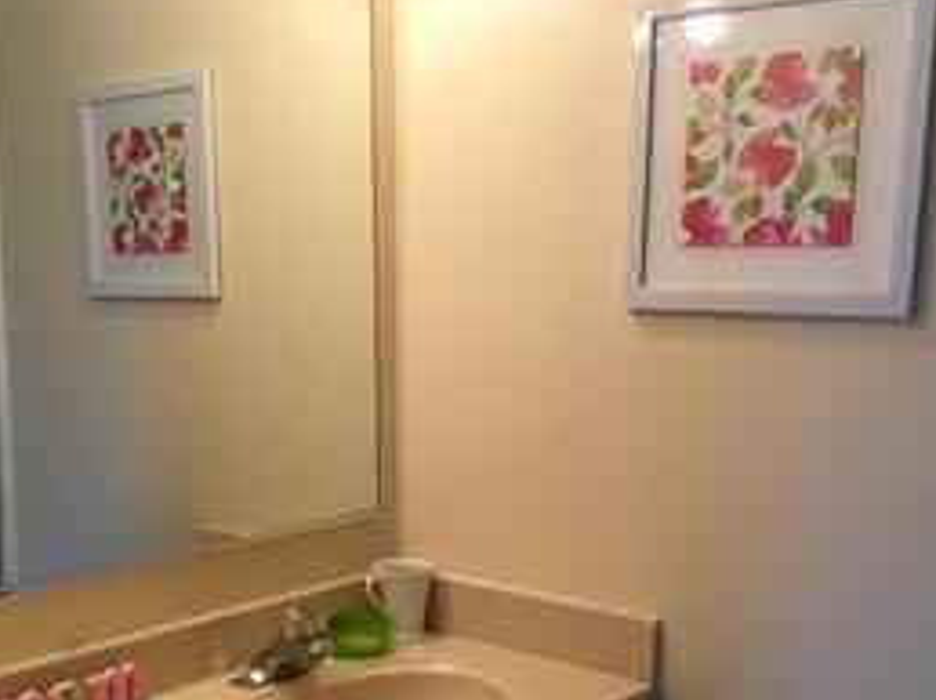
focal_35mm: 45
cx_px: 483
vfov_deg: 31.7
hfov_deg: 42.1
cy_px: 497
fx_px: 1216
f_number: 2.2
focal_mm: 4.15
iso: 64
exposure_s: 1/30
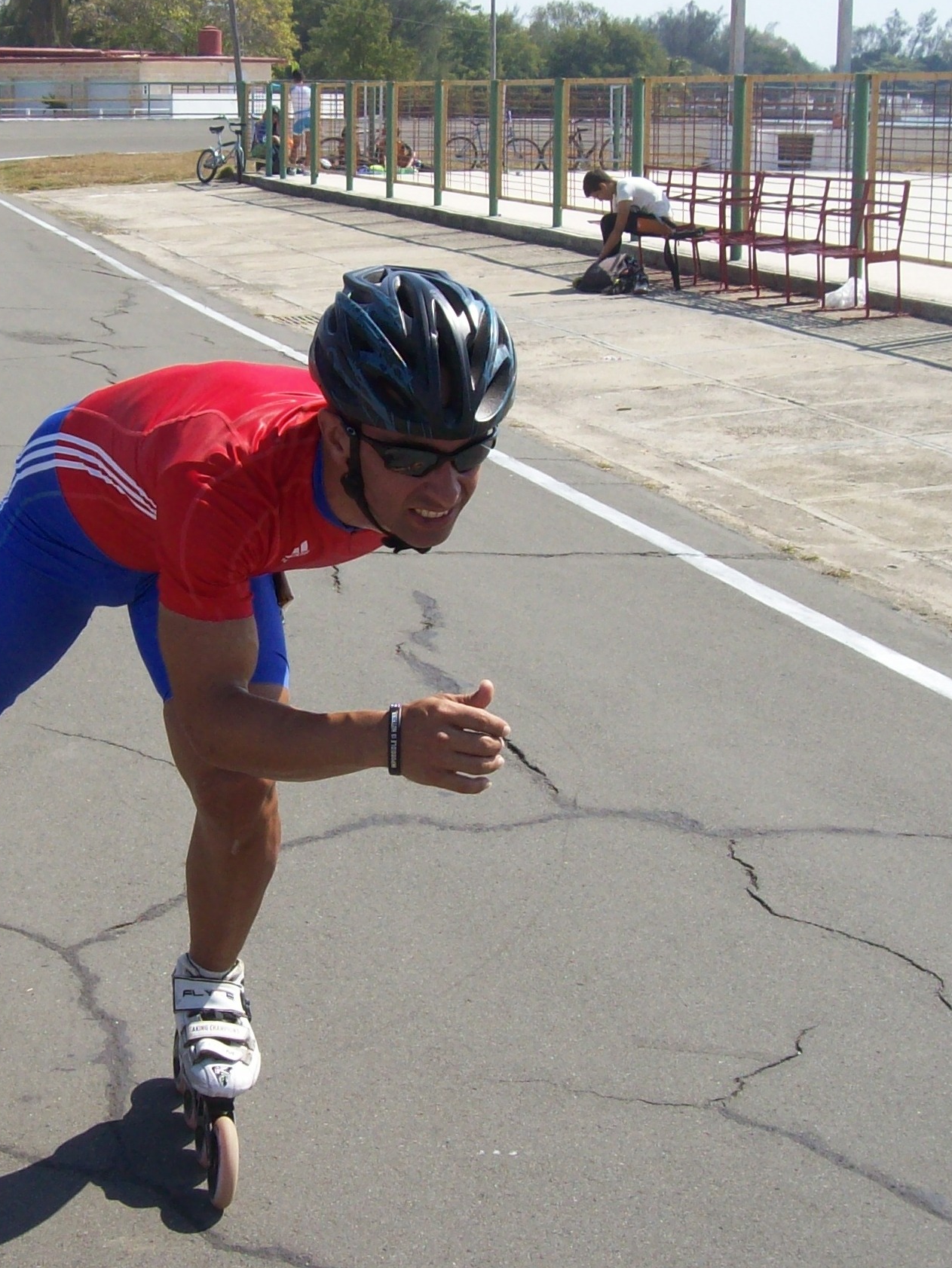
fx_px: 1796
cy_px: 639
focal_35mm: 49
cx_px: 321
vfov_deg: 38.9
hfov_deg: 29.5
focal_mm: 6
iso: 80
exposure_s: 1/511
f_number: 4.8
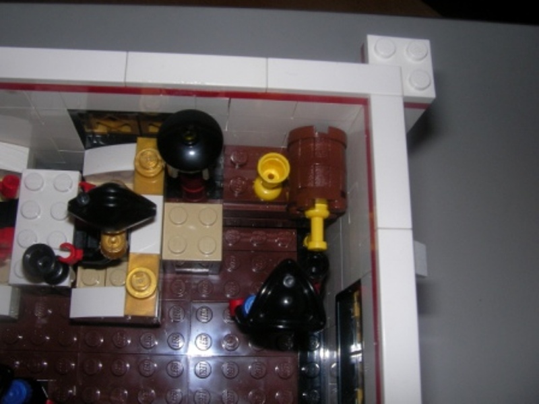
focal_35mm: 38
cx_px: 270
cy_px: 202
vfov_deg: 37.7
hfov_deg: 49.0
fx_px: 592
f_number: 6.6
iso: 100
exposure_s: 1/30
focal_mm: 6.3
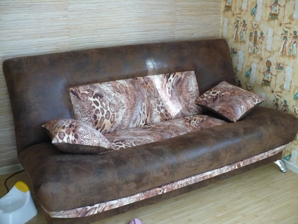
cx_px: 149
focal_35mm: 37
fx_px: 319
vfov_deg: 38.7
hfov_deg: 50.1
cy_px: 112
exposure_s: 1/30
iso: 320
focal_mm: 6.1
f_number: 2.8
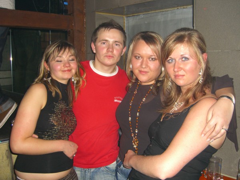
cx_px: 120
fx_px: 263
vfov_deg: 37.7
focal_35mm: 38
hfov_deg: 49.0
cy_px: 90
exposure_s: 1/60
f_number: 2.8
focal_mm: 7.9
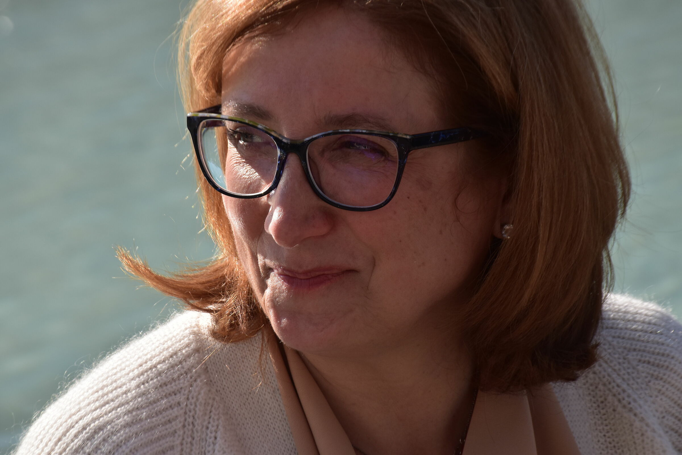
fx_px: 3694
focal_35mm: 195
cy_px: 228
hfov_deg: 10.5
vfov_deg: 7.0
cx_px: 341
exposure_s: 1/500
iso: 360
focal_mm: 130
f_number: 11
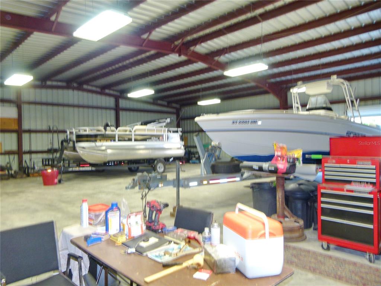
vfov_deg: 54.9
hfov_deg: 69.4
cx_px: 190
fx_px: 275
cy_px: 143
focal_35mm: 25
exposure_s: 1/8
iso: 100
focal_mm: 4.5
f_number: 2.8
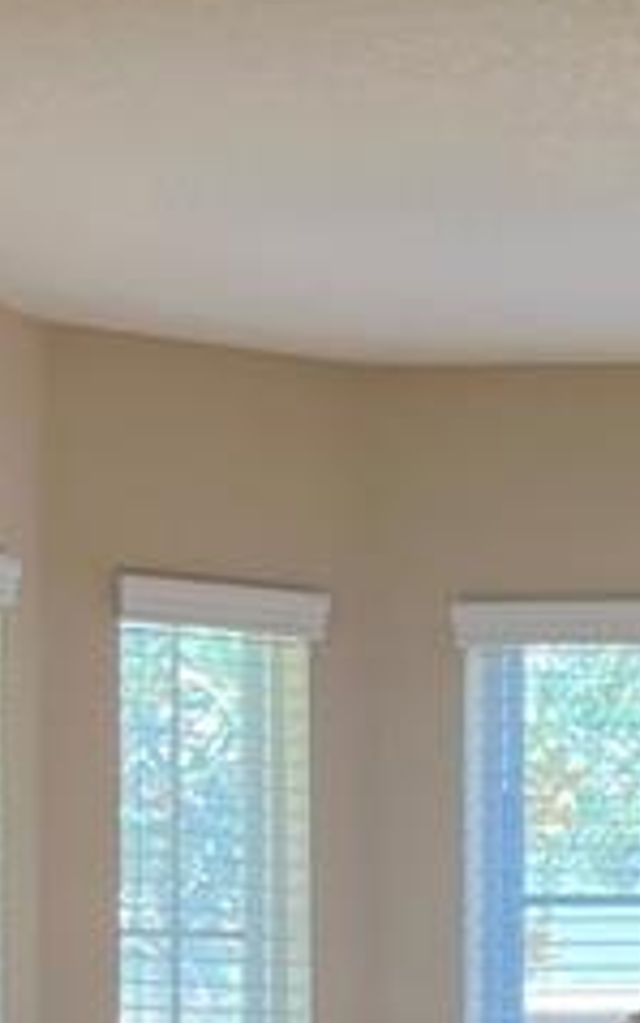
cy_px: 1070
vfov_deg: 14.7
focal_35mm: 139
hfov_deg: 8.7
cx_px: 1473
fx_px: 3874
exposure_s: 1/60
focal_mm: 5.1
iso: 80
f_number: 1.6
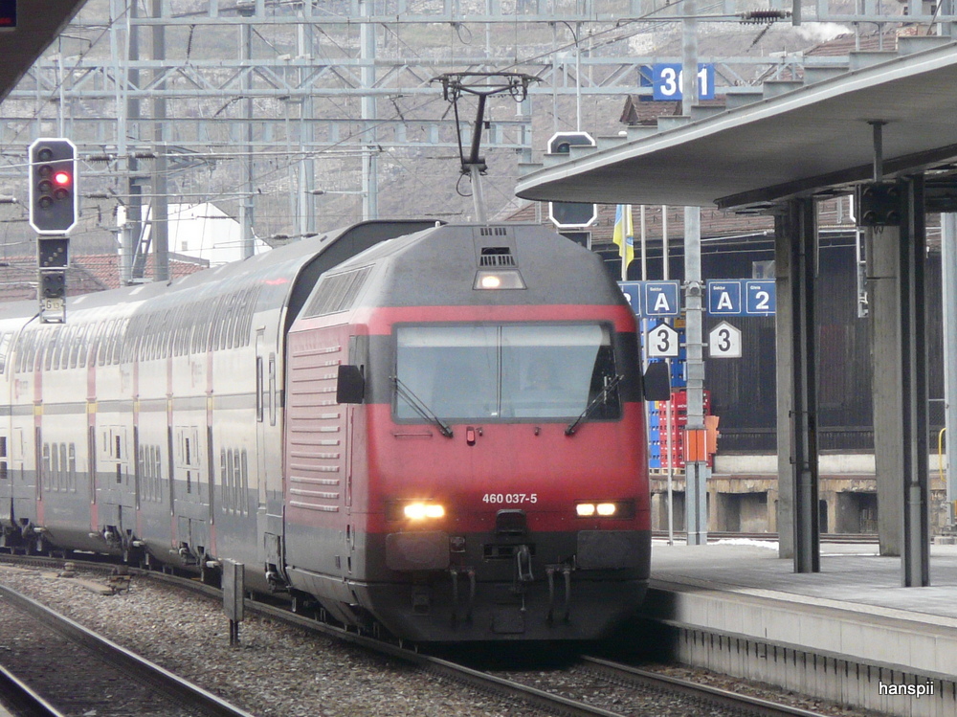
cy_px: 358
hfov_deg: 7.7
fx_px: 7102
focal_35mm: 257
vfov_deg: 5.8
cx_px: 478
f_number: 3.6
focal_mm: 42.2
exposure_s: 1/250
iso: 200
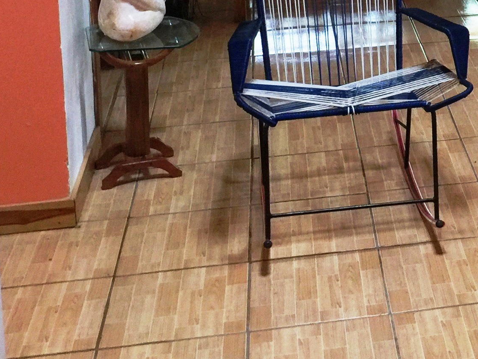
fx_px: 1160
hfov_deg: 21.9
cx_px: 546
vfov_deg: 16.4
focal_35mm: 84
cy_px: -134
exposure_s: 1/15
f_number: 2.2
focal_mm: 4.15
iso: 40
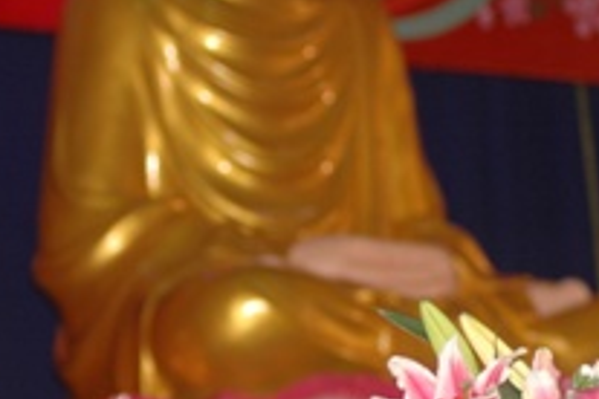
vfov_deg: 3.3
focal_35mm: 418
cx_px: 231
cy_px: 240
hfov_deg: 4.9
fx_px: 6955
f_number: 4.5
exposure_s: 1/60
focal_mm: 90
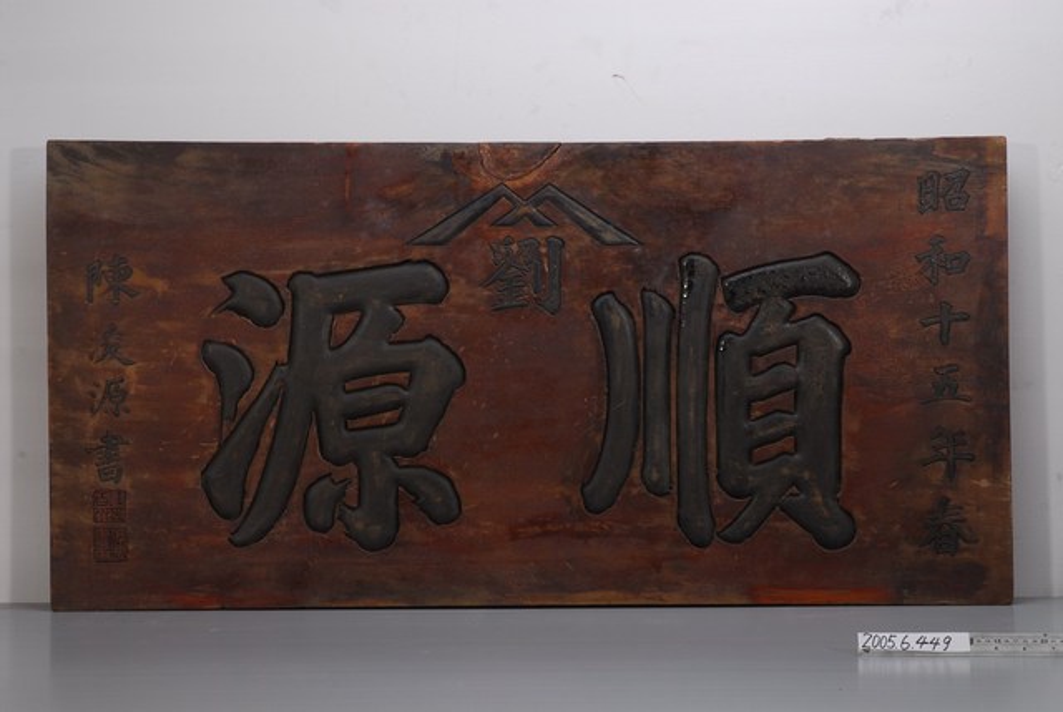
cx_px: 532
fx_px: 2440
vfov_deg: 16.6
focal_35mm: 82
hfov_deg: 24.6
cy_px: 356
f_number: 16
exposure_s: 1/50
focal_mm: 55
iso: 100
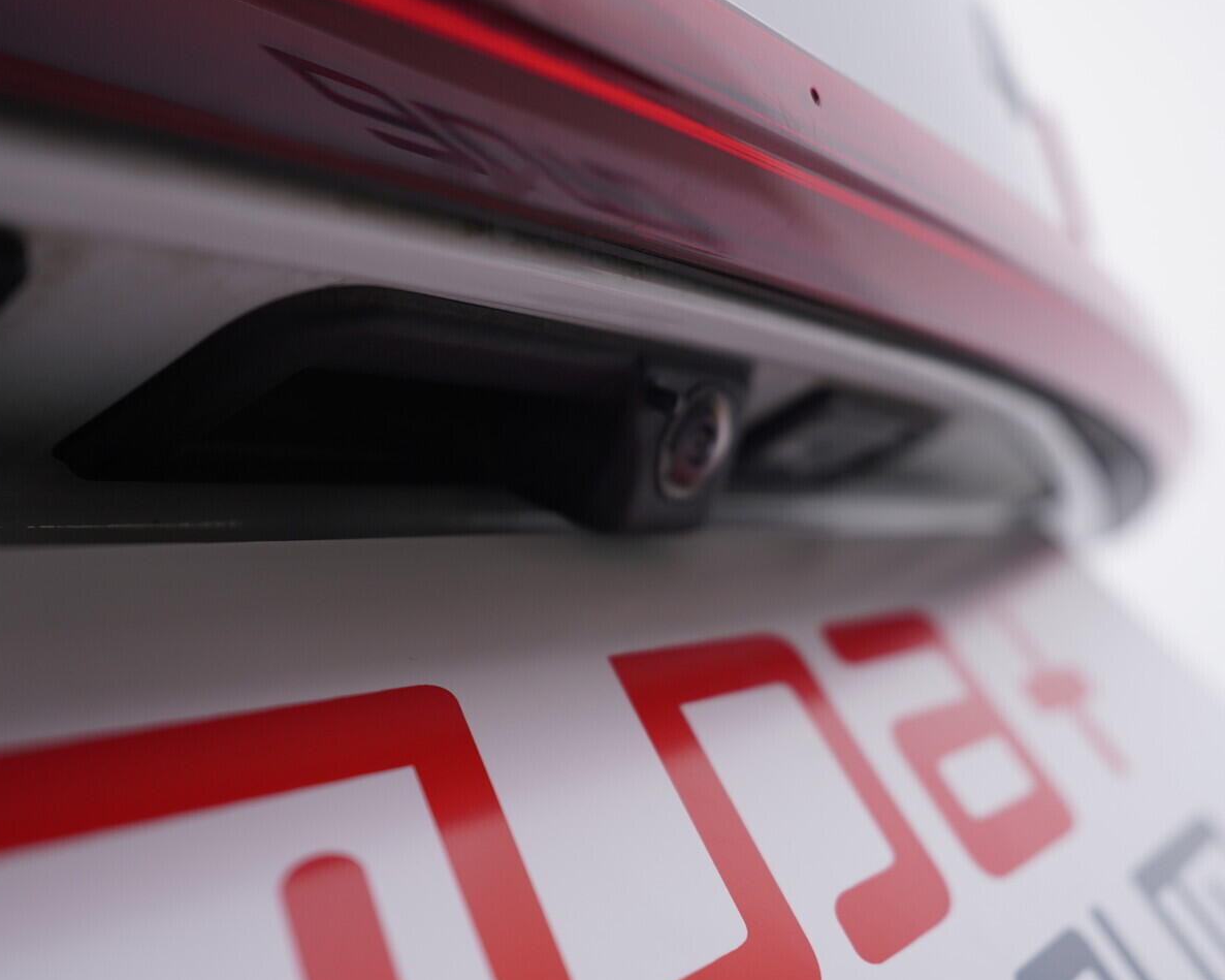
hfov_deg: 44.8
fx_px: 1486
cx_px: 631
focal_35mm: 41
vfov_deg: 36.5
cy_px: 489
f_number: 3.5
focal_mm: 24
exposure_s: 1/60
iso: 125
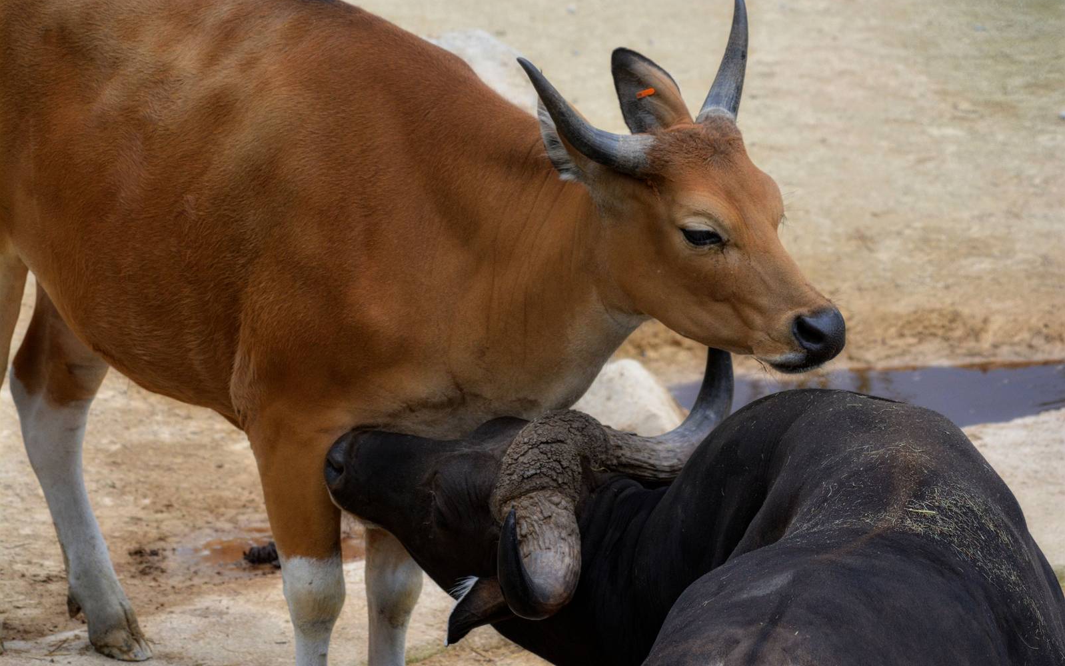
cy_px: 339
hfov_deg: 7.0
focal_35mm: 299
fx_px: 8665
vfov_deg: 4.4
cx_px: 532
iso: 800
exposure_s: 1/1000
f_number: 6
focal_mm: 195
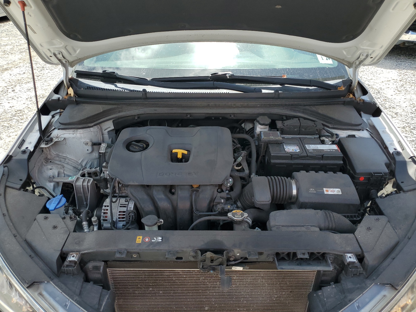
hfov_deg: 67.3
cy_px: 156
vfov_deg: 53.1
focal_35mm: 26
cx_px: 208
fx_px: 312
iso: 50
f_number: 1.5
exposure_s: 1/1250
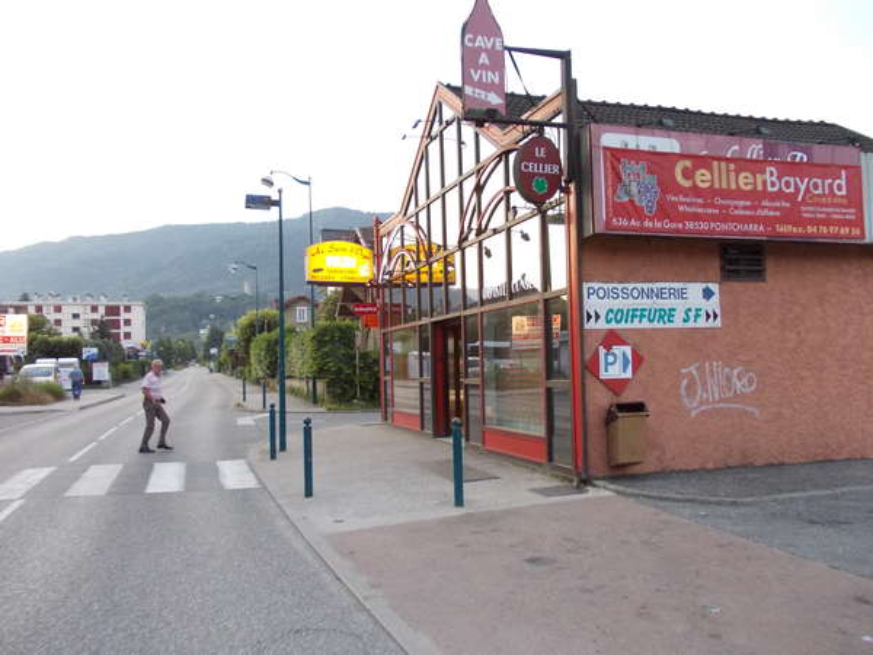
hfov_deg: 63.4
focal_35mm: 28
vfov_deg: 49.7
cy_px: 328
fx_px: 706
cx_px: 436
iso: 200
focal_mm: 4
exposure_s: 1/80
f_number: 2.7
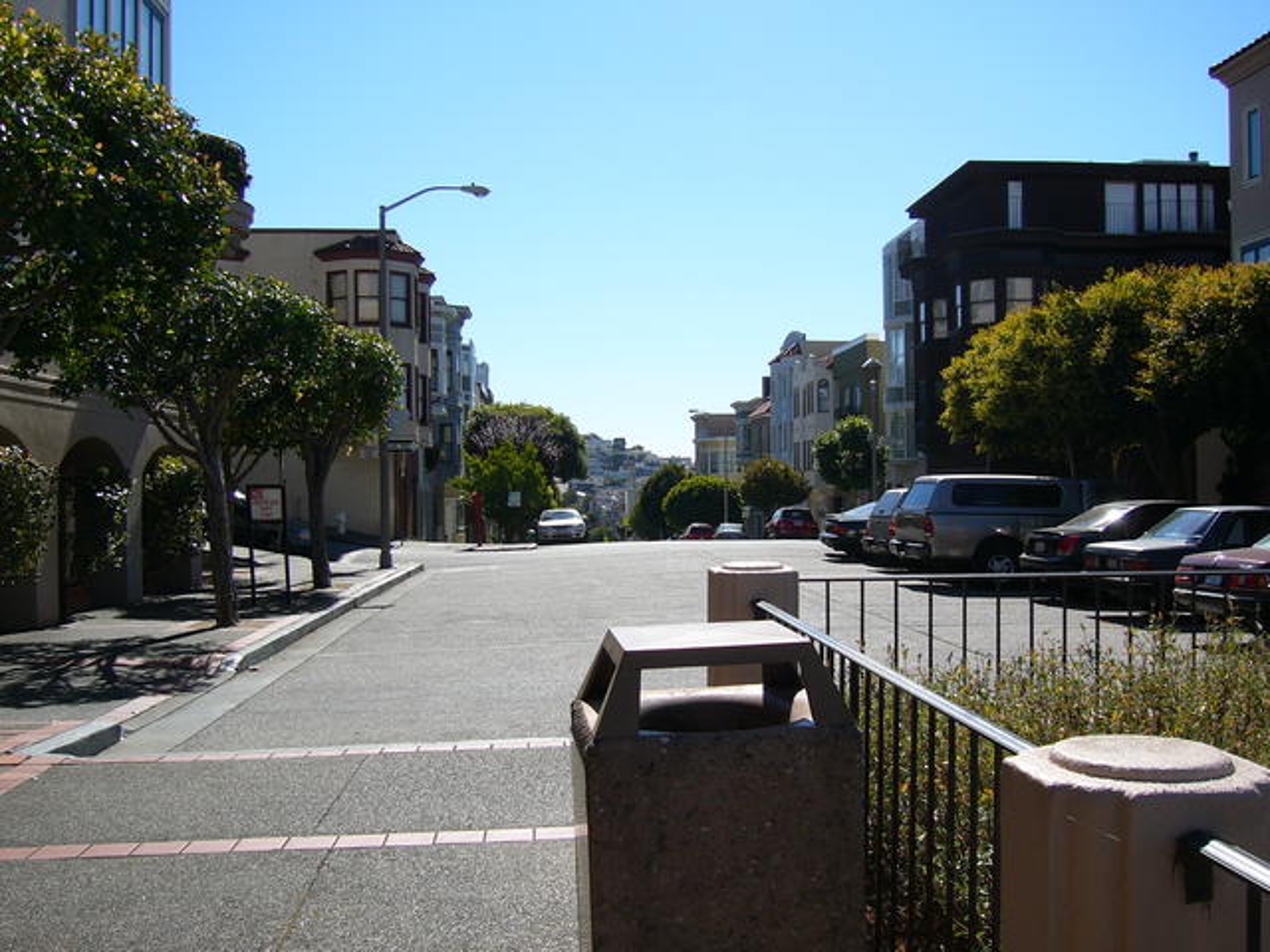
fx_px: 1284
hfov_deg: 52.6
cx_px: 635
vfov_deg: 40.7
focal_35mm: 35
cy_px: 476
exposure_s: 1/160
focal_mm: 5.8
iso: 50
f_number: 8
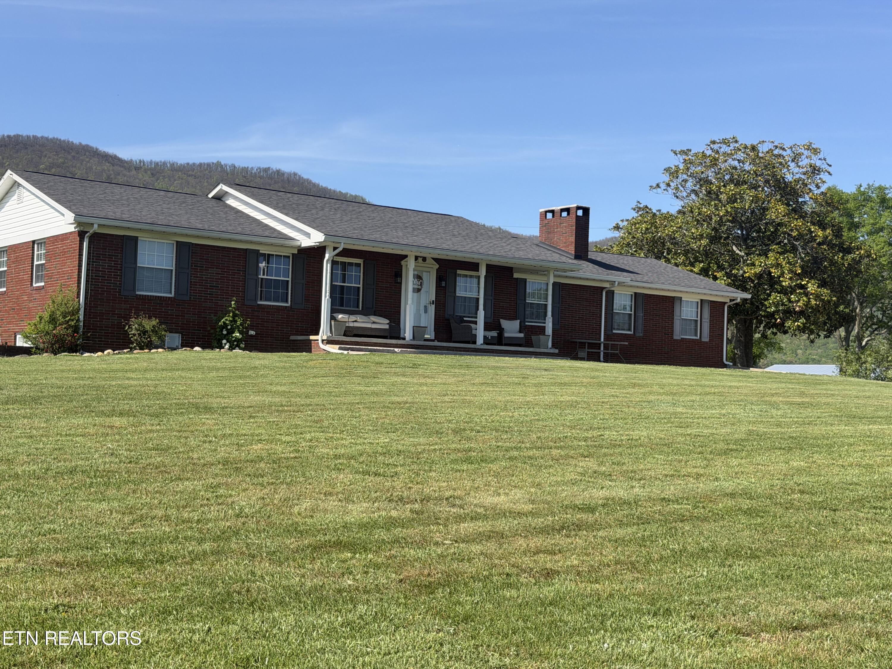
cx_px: 446
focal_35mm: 48
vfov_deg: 30.3
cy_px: 334
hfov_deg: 39.7
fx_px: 1237
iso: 64
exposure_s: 1/4098
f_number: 1.78
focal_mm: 6.76
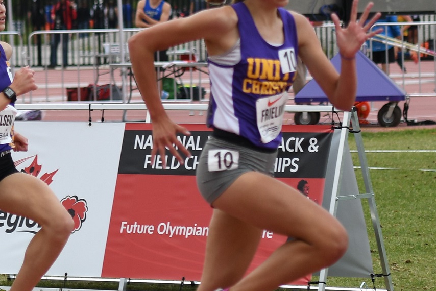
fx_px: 1926
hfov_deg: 12.9
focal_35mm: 159
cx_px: 109
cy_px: 183
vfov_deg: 8.6
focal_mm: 70
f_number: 2.8
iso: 180
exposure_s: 1/1000
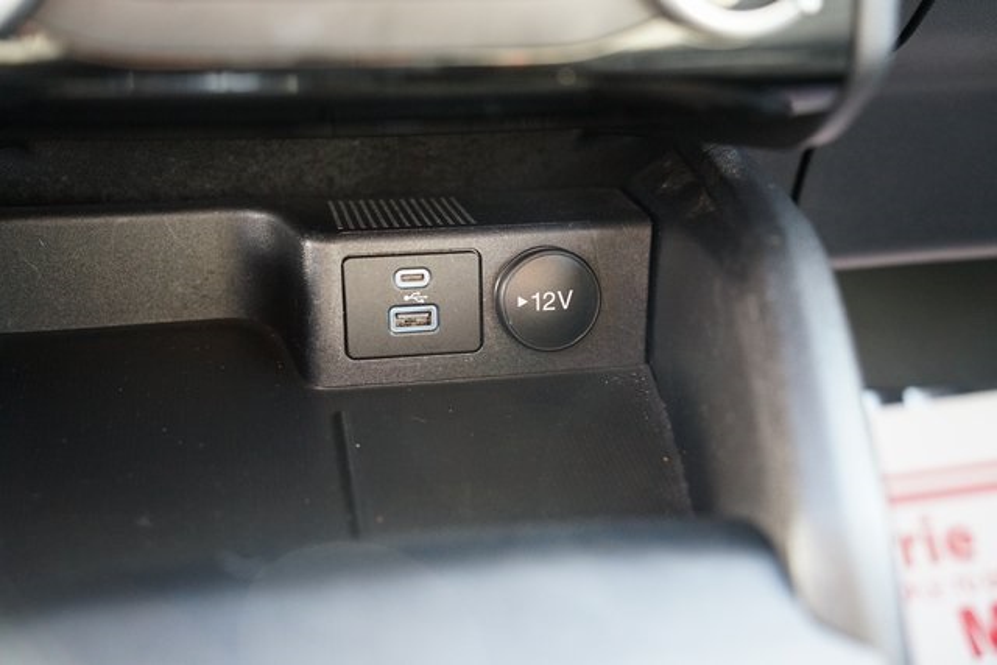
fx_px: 1274
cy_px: 332
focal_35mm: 46
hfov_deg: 42.7
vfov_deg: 29.3
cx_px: 498
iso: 4000
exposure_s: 1/160
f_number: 3.5
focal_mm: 46
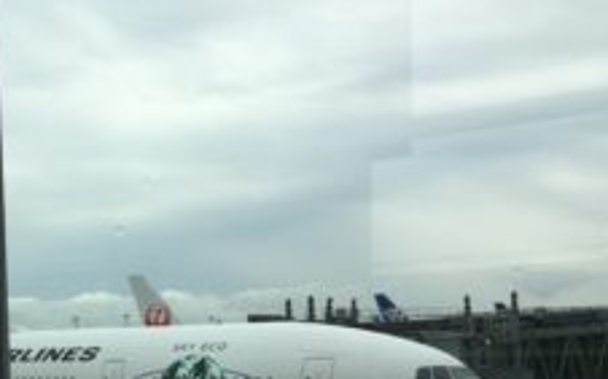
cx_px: 102
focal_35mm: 61
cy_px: 402
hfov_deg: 32.4
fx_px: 1010
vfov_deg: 20.4
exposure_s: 1/823
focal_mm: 3.3
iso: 25
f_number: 2.4
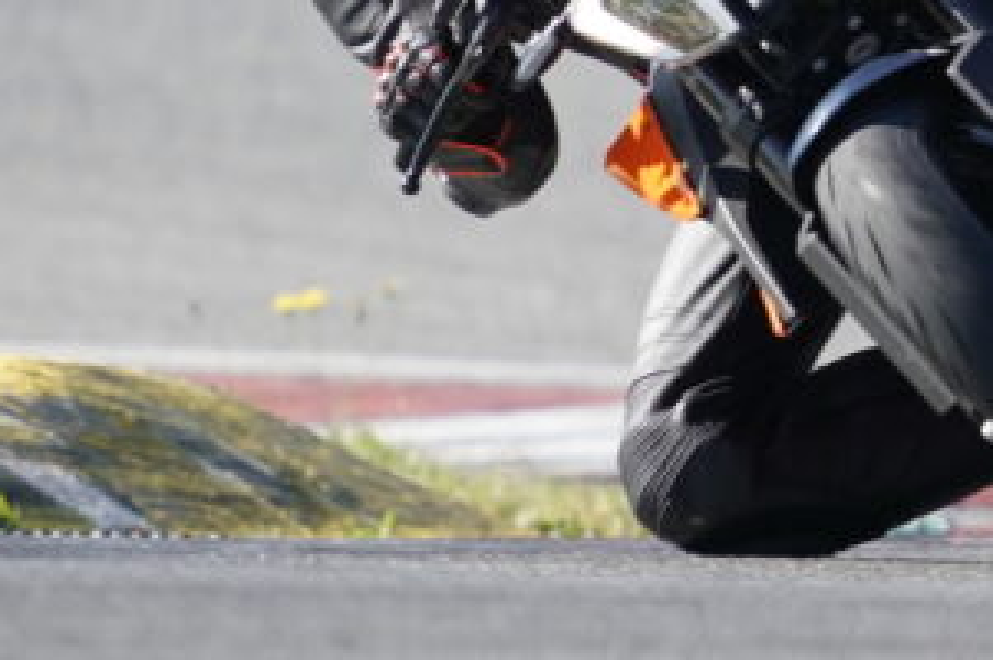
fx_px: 62711
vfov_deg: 0.6
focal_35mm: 2276
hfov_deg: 0.9
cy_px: -8
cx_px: 1174
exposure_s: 1/800
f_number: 6.3
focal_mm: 600
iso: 500
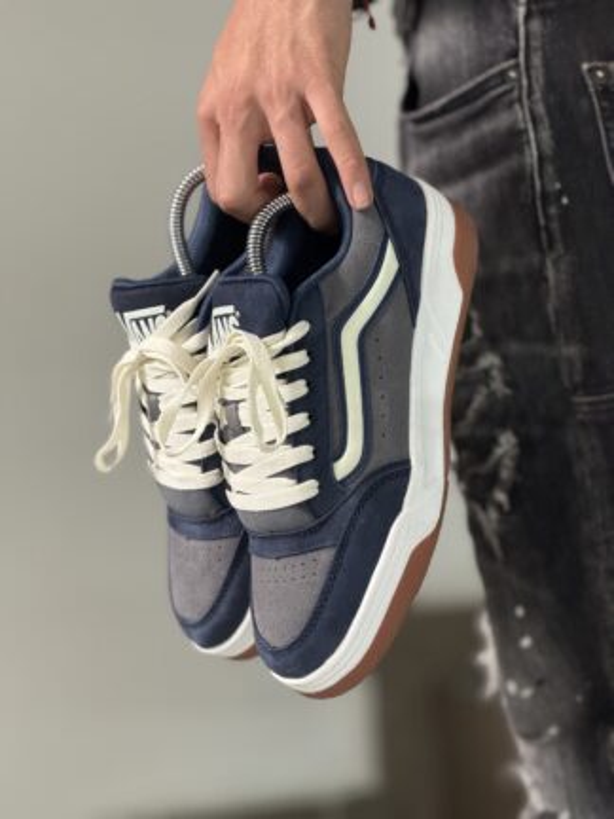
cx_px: 307
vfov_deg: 16.4
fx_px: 2838
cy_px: 410
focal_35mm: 120
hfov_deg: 12.3
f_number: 2.8
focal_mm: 15.66
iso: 500
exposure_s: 1/120
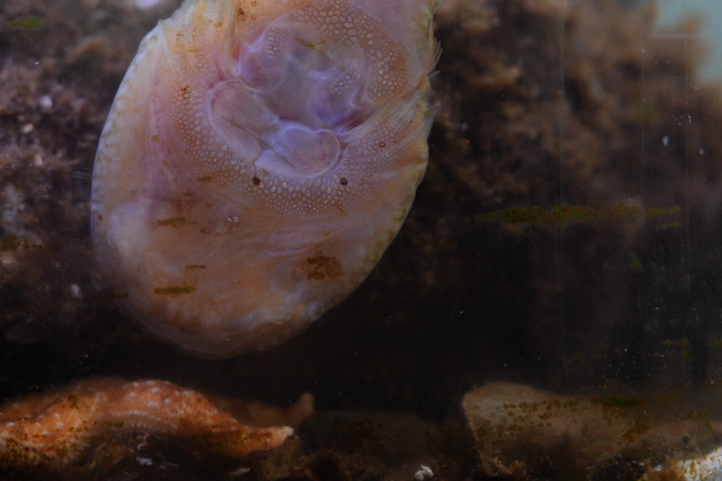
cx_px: 339
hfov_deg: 13.4
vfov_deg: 9.0
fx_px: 3068
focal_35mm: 153
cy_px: 101
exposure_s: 1/400
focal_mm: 90
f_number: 2.8
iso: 640
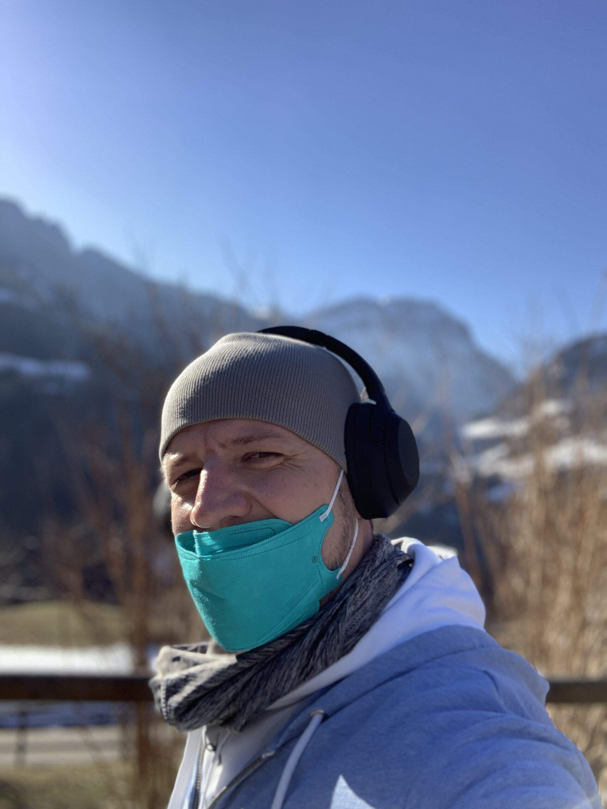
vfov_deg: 56.8
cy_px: 404
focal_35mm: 32
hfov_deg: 44.2
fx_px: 748
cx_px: 304
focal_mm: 2.87
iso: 16
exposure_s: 1/604
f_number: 2.2
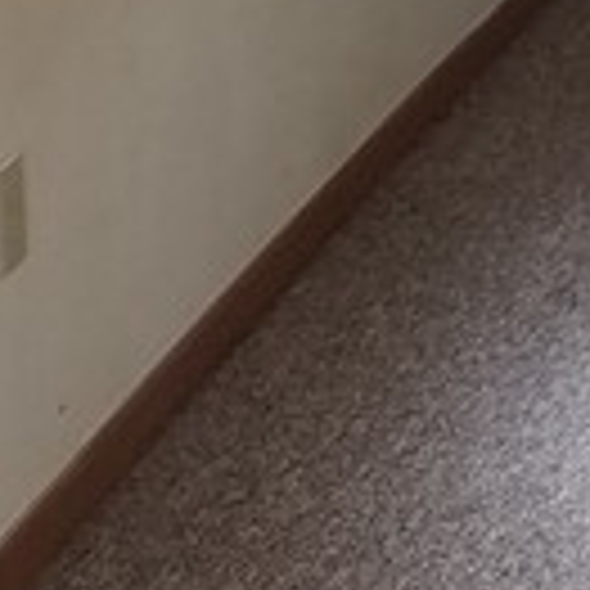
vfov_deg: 9.4
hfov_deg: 8.9
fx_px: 3452
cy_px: -351
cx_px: 1356
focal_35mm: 179
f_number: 1.7
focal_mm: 4.2
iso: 100
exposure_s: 1/40
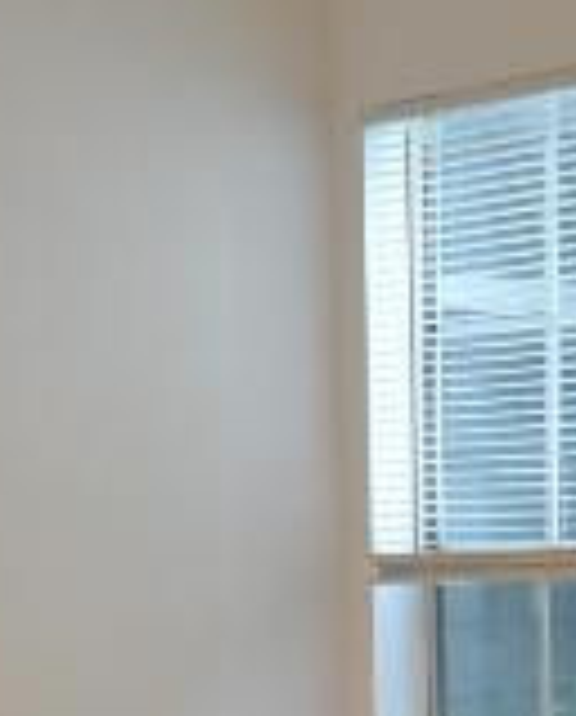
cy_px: 675
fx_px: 2590
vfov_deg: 15.5
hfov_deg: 12.7
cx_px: 290
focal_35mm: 122
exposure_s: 1/40
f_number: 3.5
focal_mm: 18
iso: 400
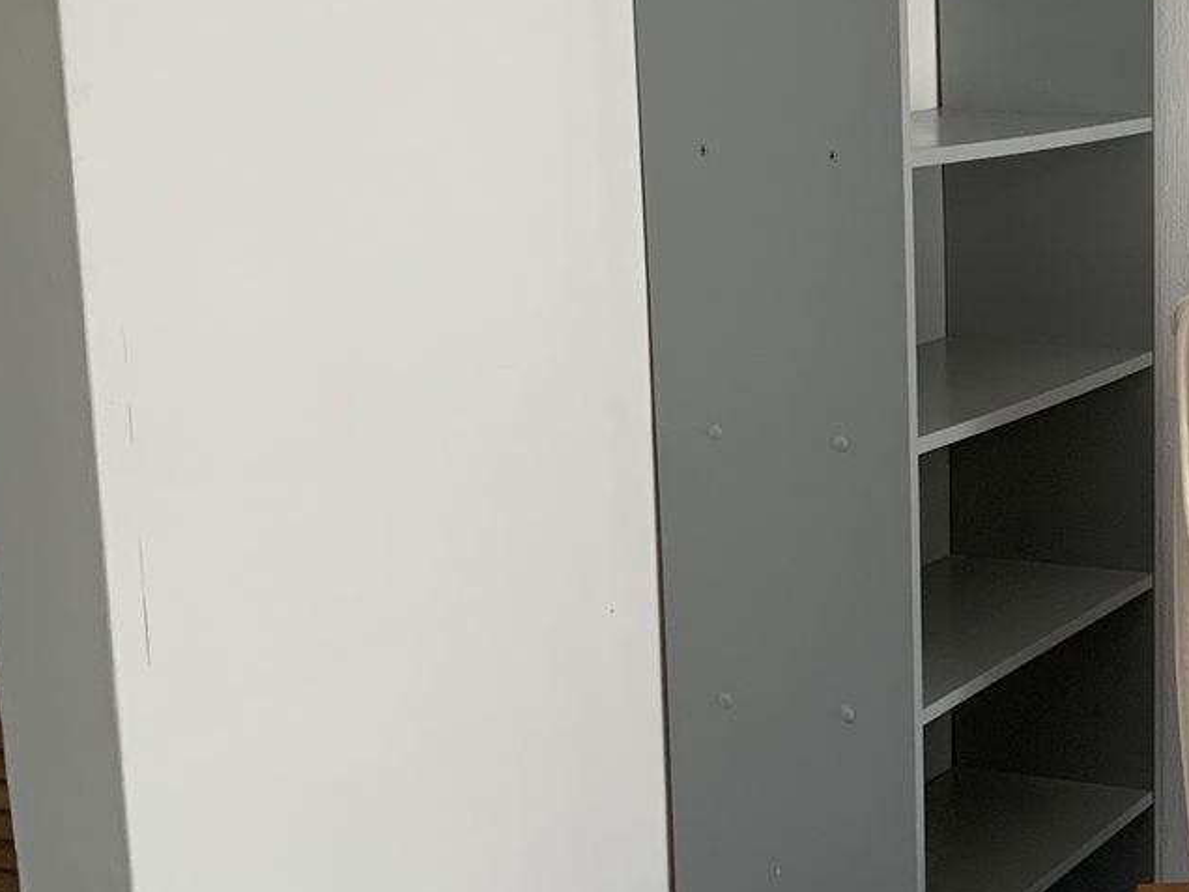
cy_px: 557
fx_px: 2507
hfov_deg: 25.1
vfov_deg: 20.1
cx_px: 1260
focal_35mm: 73
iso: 50
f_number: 1.8
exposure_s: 1/120
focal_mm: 3
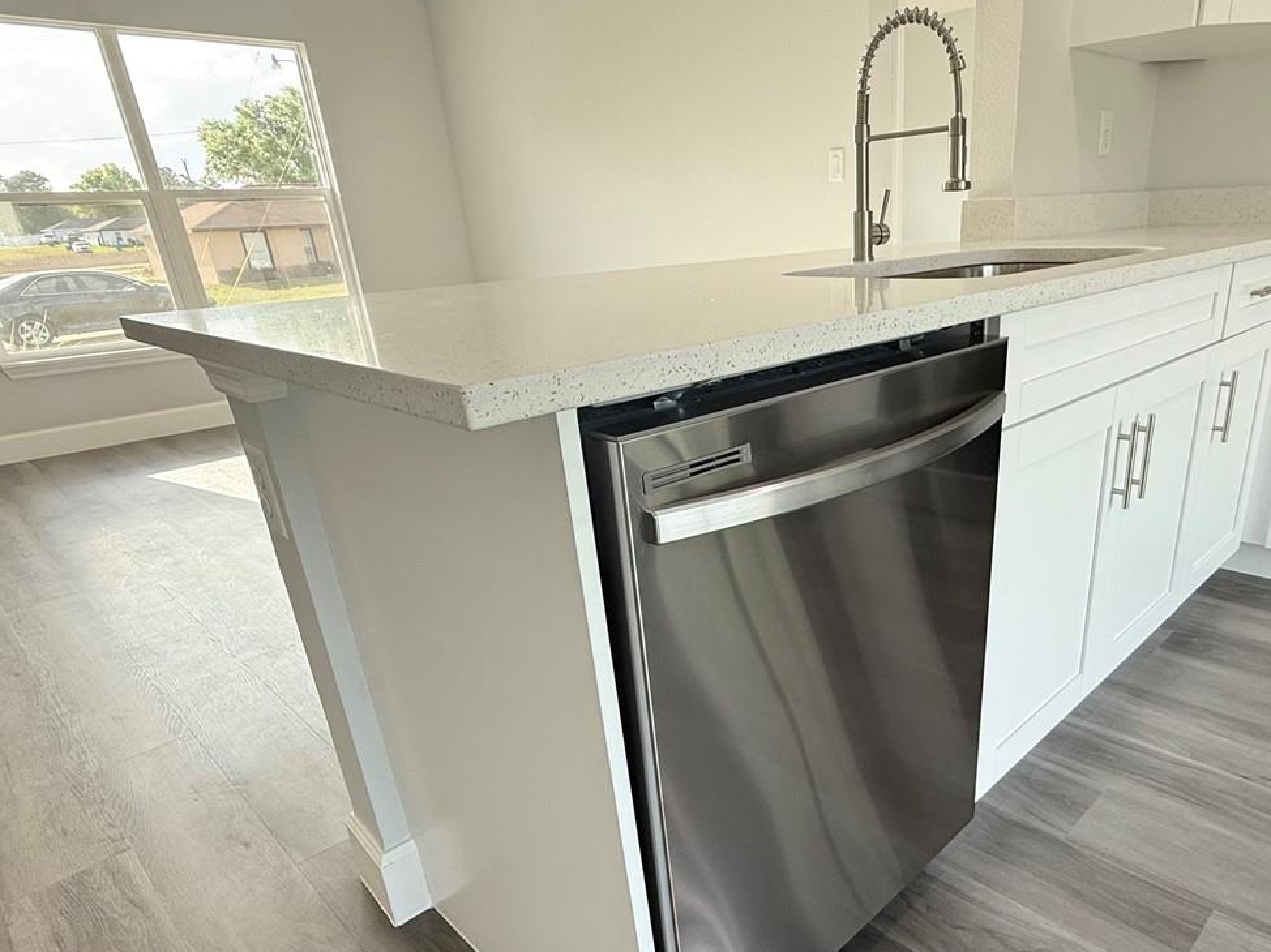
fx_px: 844
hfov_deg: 72.7
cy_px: 580
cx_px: 792
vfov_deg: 58.3
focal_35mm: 23
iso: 80
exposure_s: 1/120
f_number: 2.2
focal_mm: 2.22
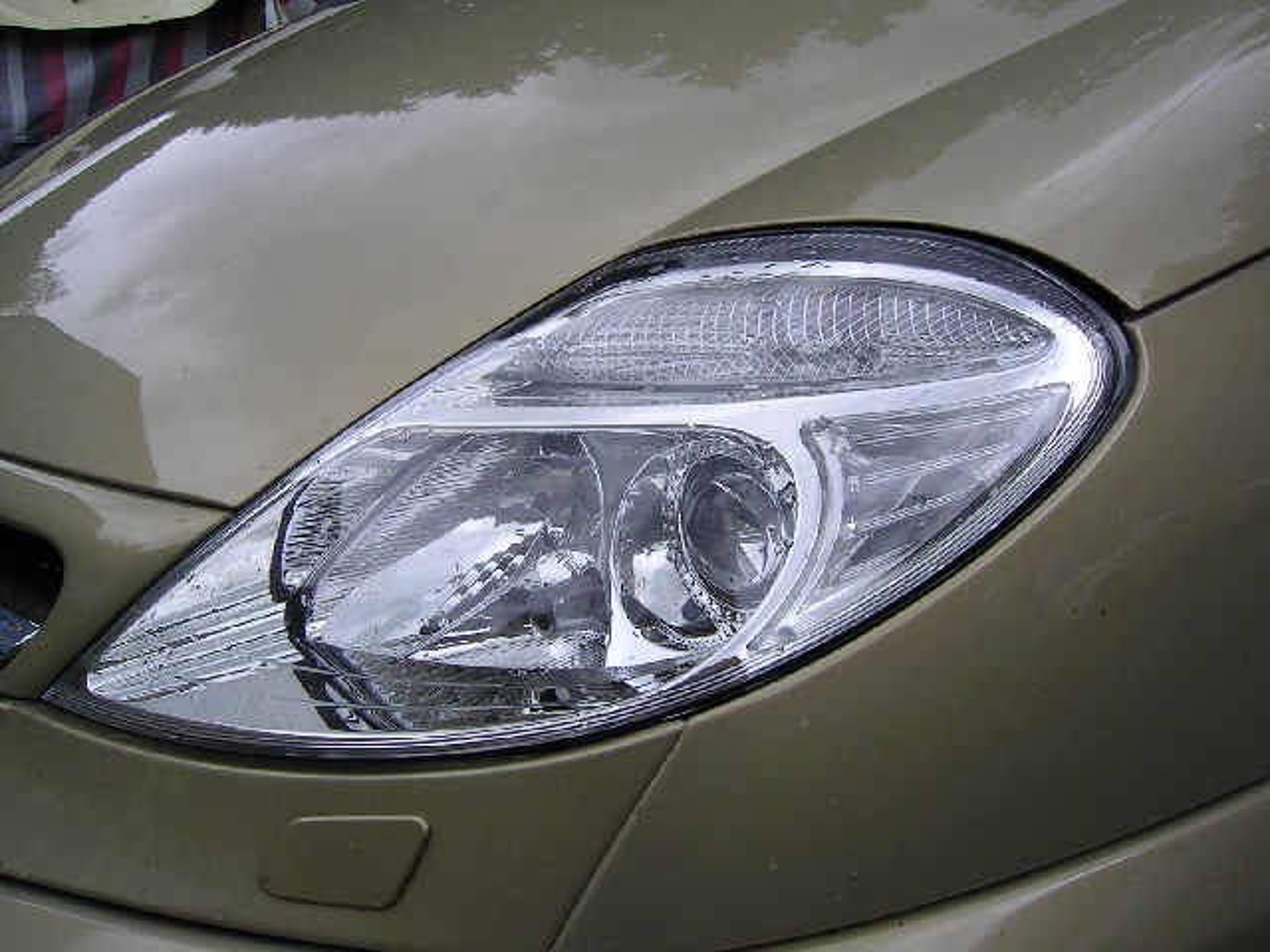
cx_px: 635
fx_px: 1321
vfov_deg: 39.7
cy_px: 476
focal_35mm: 36
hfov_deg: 51.4
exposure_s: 1/272
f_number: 4.8
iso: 50
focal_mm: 5.6
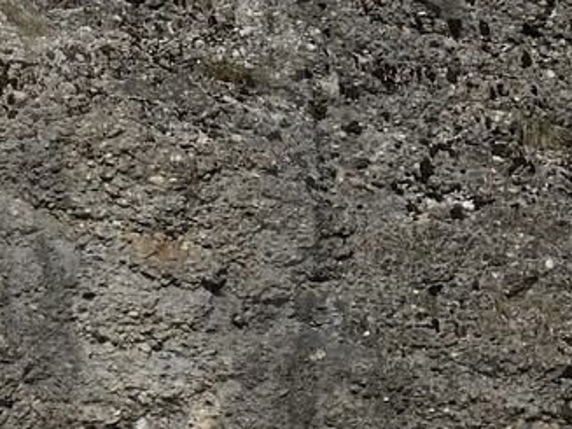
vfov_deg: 4.5
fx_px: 5434
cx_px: -224
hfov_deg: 6.0
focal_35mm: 329
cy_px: 193
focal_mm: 70
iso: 200
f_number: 11
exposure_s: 1/400
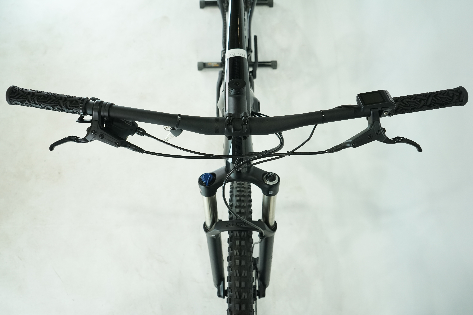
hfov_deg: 65.5
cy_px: 158
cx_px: 236
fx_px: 368
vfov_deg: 46.4
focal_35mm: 28
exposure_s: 1/200
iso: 1600
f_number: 5.6
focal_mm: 28
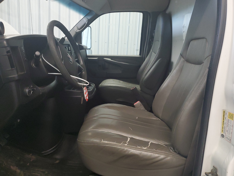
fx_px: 176
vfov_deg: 53.1
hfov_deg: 67.3
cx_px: 117
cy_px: 88
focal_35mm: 26
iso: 283
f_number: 1.5
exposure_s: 1/40
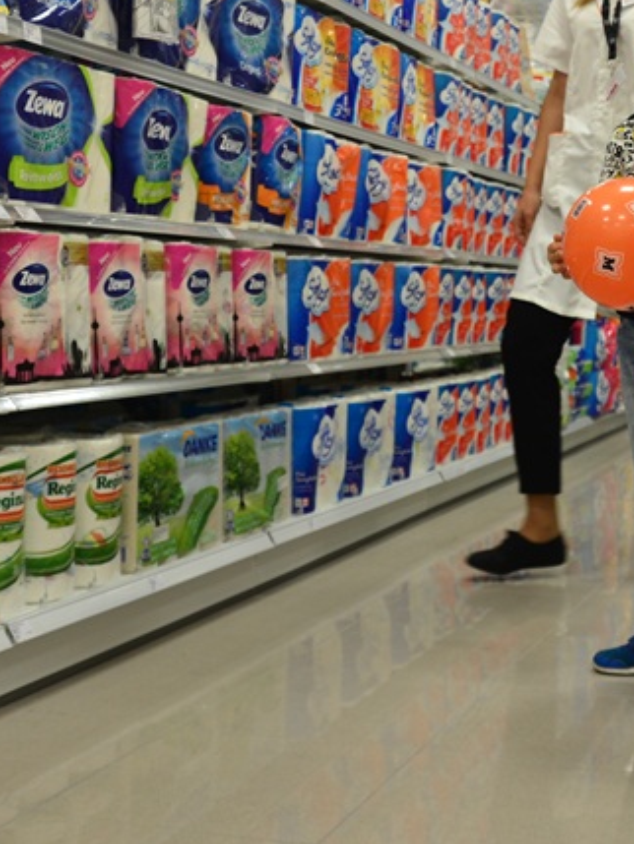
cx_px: 518
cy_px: 203
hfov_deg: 23.3
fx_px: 1513
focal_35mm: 62
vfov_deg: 30.6
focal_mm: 27
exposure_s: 1/125
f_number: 3.5
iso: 400
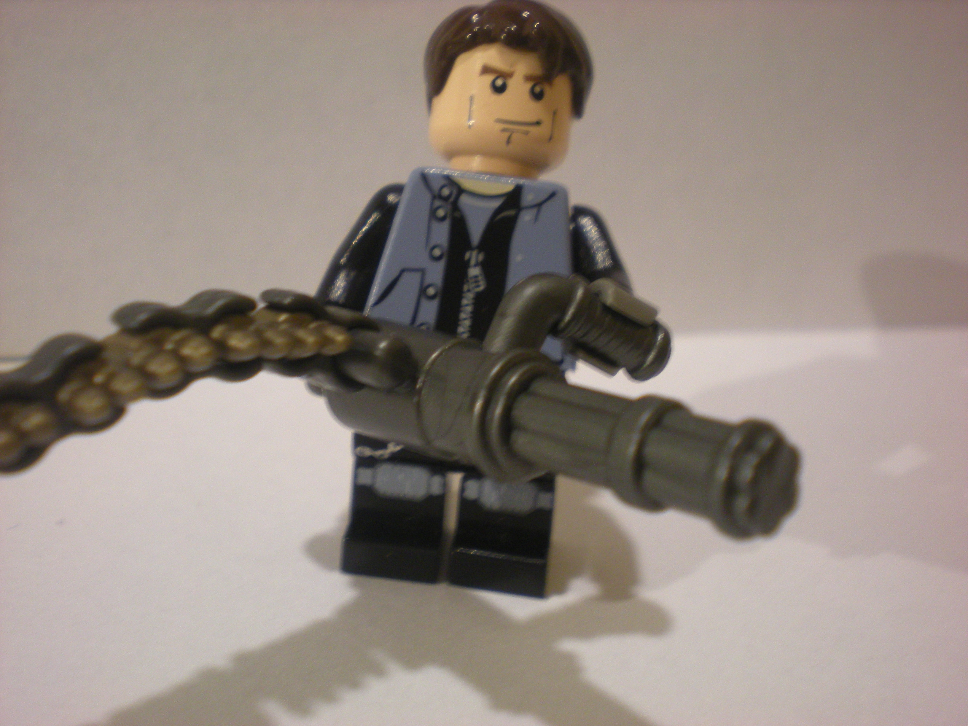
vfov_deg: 32.9
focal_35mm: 44
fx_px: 1230
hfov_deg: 42.9
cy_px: 363
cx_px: 484
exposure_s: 1/8.1
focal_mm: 7.4
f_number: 3.5
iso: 200
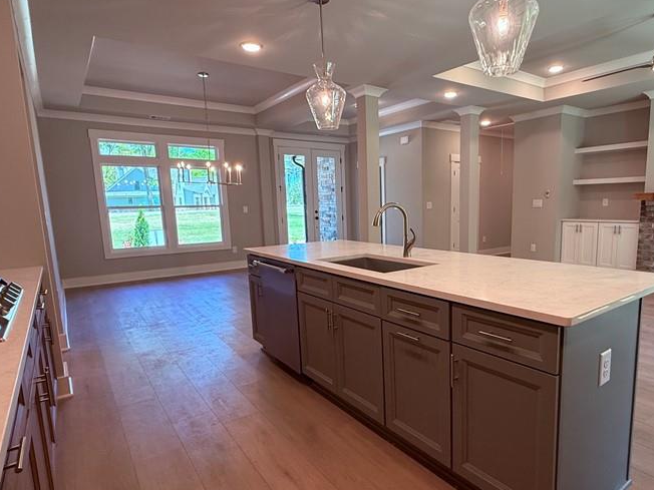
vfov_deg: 61.0
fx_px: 416
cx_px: 387
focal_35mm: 22
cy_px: 266
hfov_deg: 75.7
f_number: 2.2
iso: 160
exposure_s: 1/120
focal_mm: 2.22
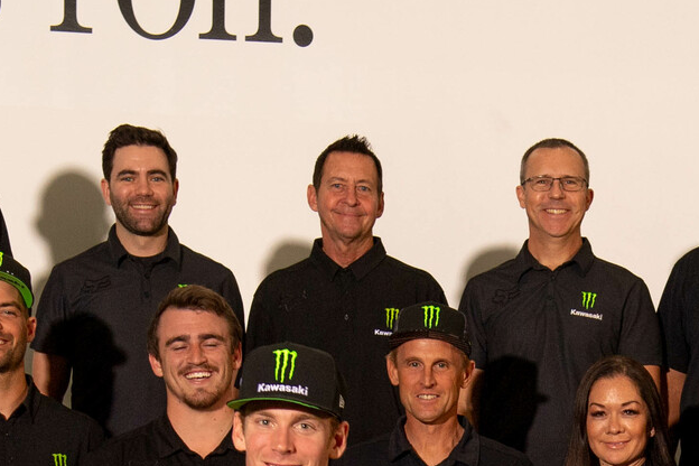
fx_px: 3359
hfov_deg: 11.8
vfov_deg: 7.7
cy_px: 855
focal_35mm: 173
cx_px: 693
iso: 640
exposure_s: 1/200
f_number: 4.5
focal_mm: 45
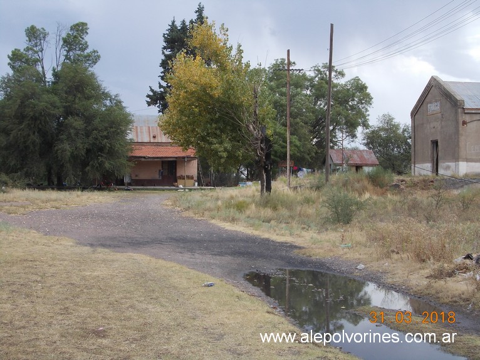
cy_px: 180
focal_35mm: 60
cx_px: 240
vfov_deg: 24.4
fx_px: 832
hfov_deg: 32.2
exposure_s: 1/250
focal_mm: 8.5
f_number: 4
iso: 80
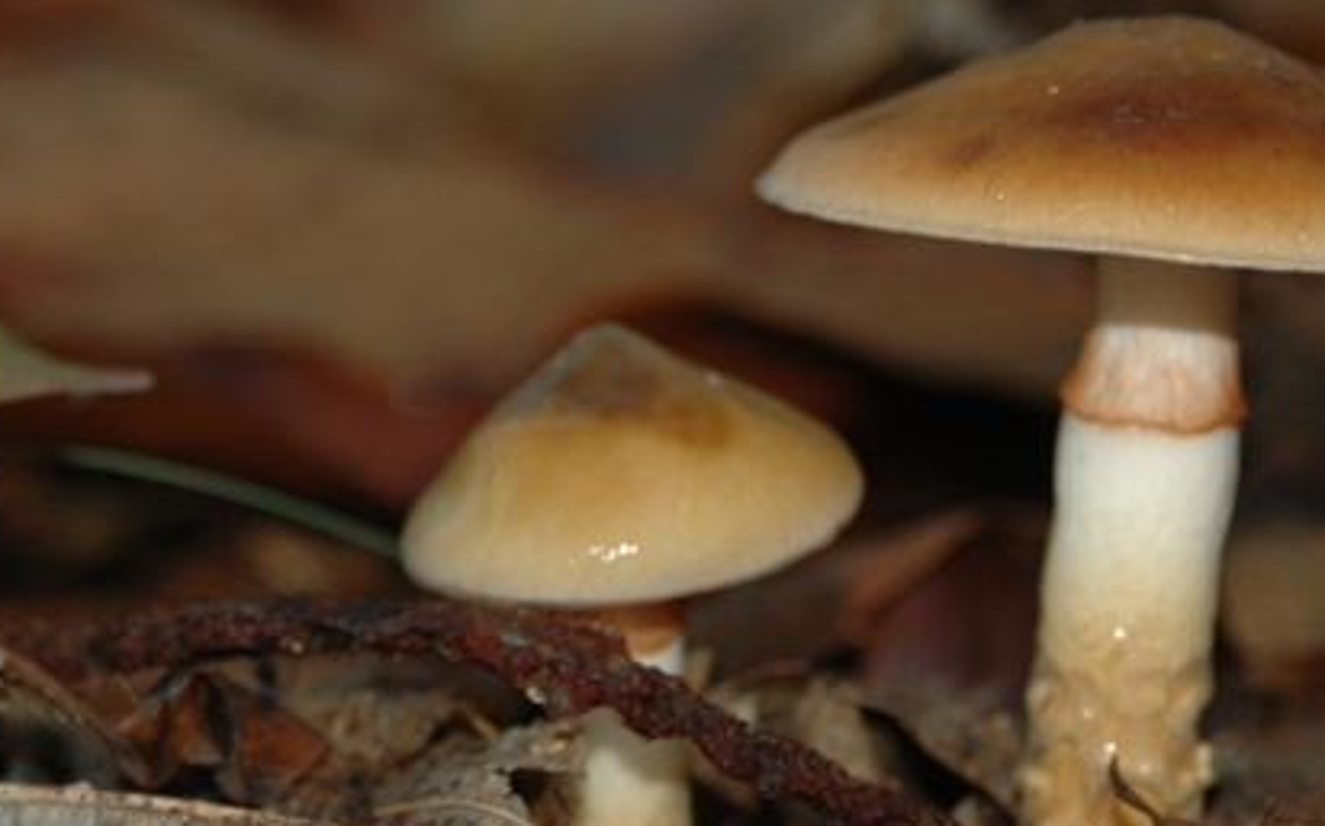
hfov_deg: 11.8
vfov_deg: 7.3
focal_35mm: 178
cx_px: 518
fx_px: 6424
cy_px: 154
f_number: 4.8
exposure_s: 1/60
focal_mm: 60
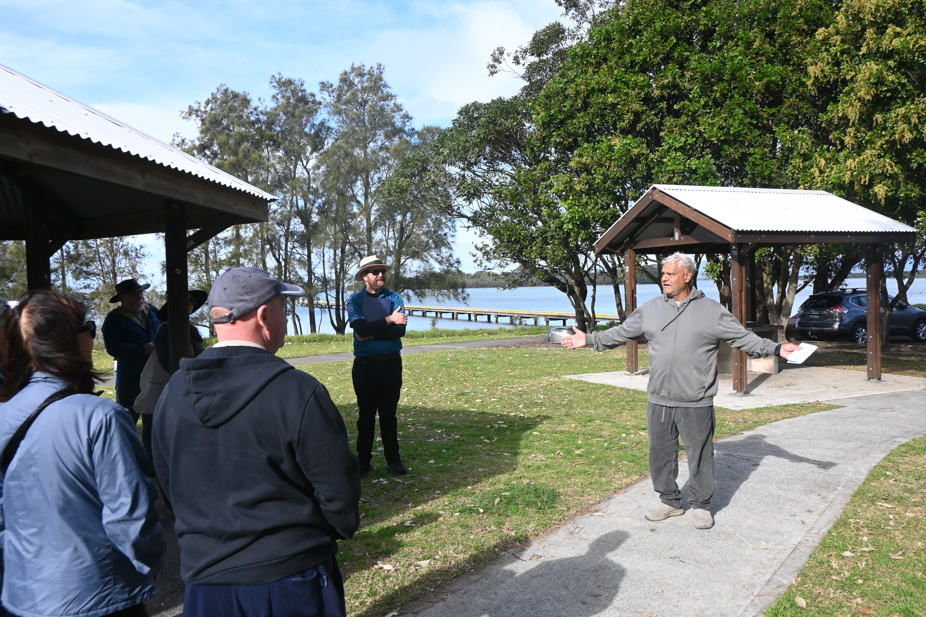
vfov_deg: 44.6
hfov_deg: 63.2
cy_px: 308
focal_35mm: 29
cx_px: 463
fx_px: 752
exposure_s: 1/250
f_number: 5.6
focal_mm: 19.5
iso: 110
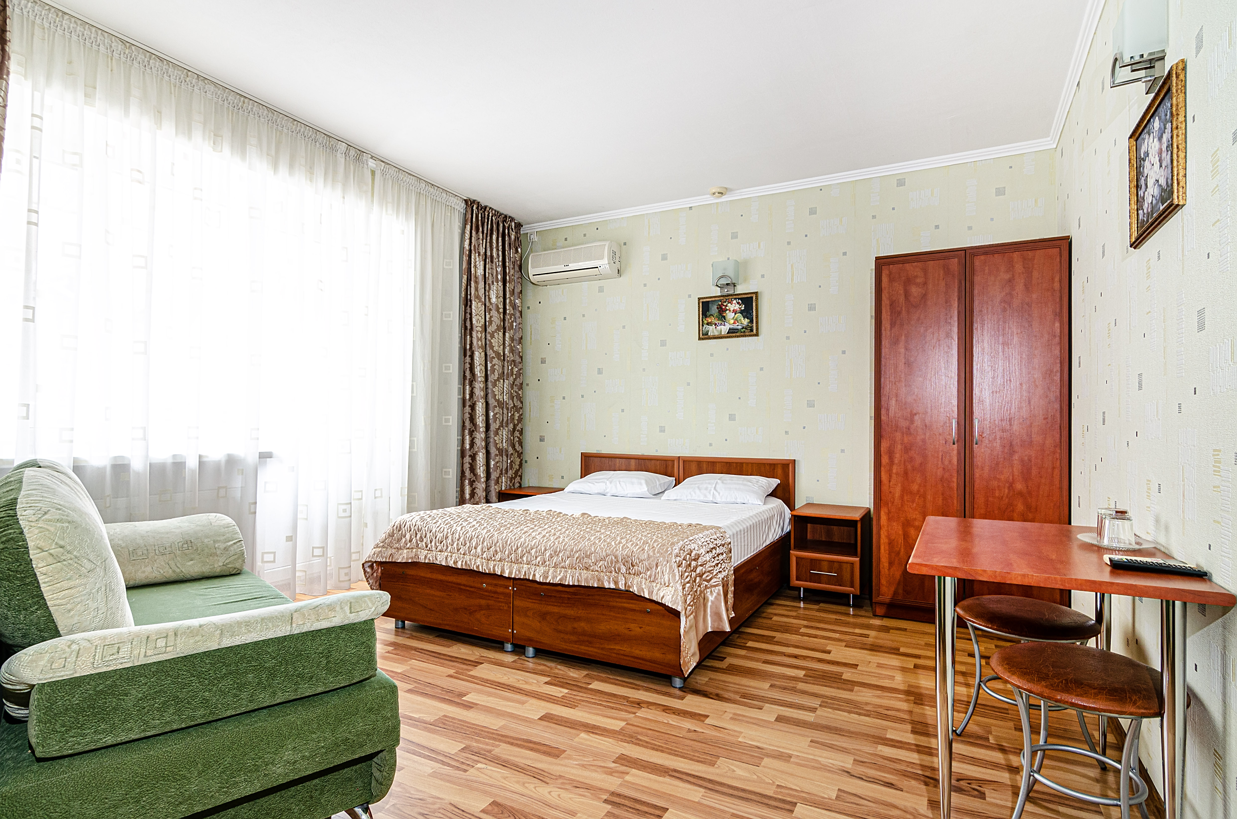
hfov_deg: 90.1
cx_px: 618
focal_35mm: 18
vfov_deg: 67.1
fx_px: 617
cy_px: 410
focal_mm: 12
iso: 200
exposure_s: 2.5
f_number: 9
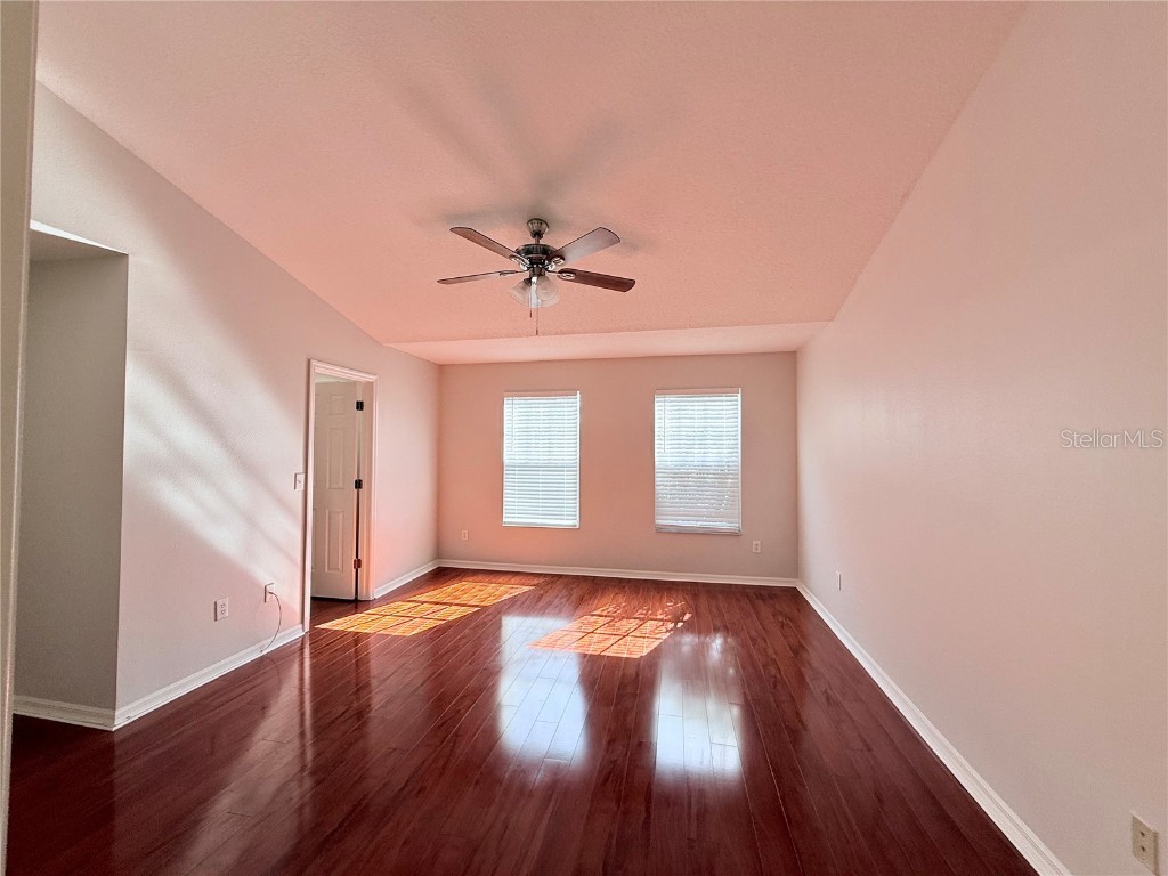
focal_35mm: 14
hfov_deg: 102.1
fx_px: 472
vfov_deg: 85.7
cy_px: 438
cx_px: 584
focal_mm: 2.22
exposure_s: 1/143
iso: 64
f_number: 2.2
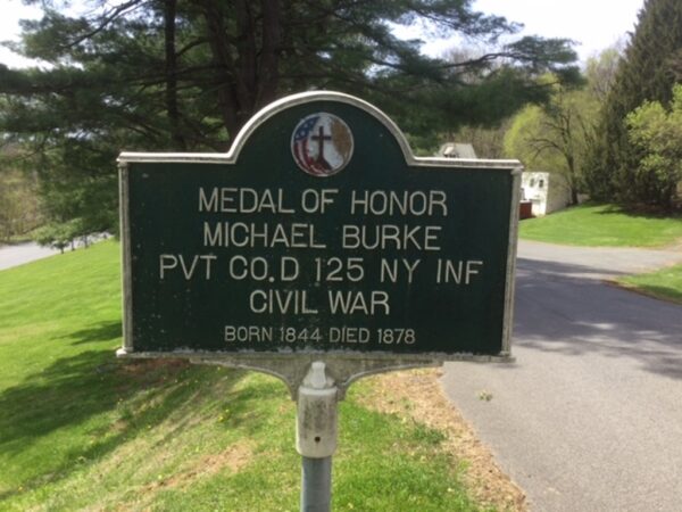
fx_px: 611
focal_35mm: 31
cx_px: 341
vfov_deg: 45.4
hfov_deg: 58.4
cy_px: 256
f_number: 2.4
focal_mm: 3.3
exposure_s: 1/506
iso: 25
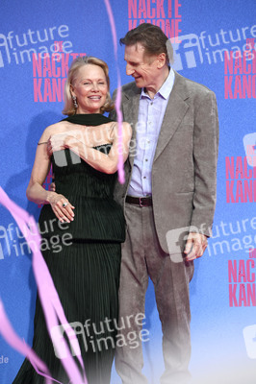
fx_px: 1816
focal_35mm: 170
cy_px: 192
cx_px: 128
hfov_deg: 8.1
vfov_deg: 12.1
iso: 250
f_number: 6.3
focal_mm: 170
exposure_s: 1/250
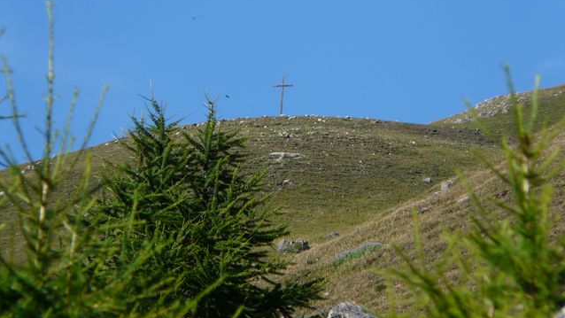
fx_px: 8256
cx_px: 282
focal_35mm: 551
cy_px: 107
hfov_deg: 3.9
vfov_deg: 2.2
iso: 100
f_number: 5.6
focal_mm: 82.8
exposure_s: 1/500
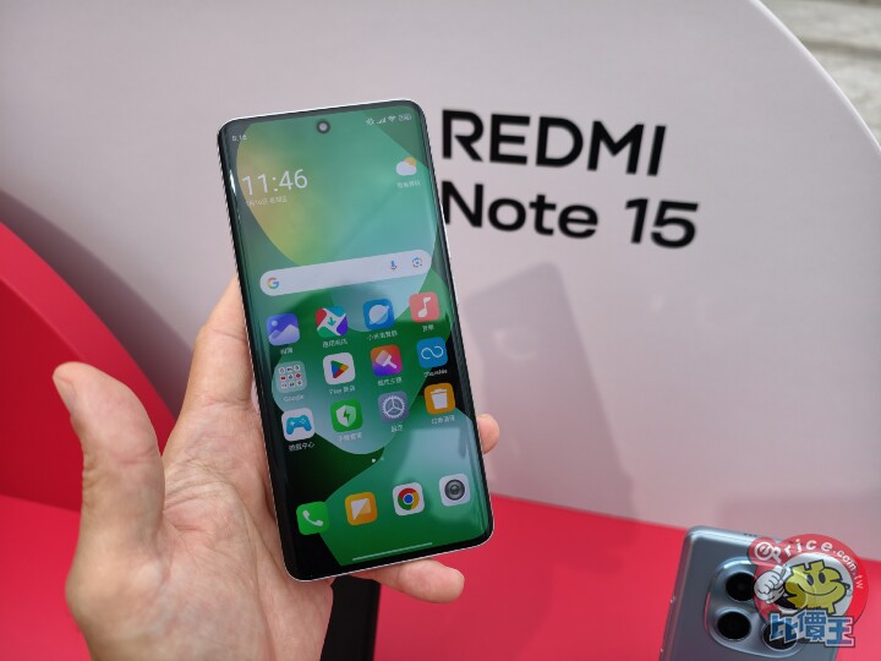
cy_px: 330
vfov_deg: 56.8
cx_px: 440
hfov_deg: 71.6
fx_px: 611
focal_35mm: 24
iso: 72
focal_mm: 7
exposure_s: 1/655
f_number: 1.57
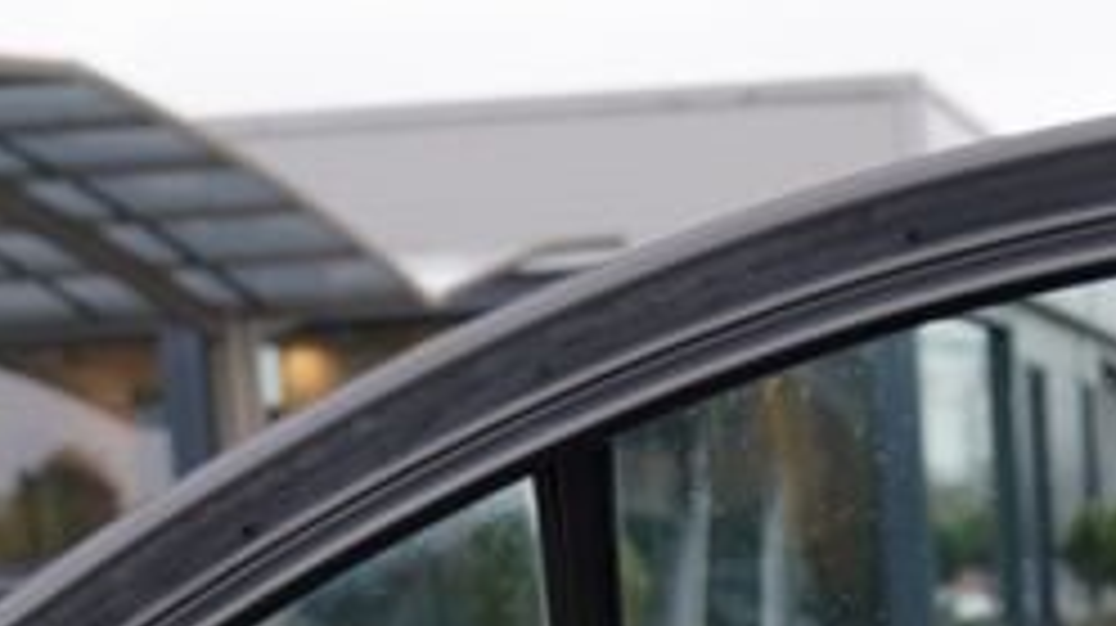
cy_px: 1412
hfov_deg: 19.7
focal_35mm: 104
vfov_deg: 10.3
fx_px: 3075
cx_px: 1215
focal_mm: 24
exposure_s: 1/40
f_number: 3.2
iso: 100
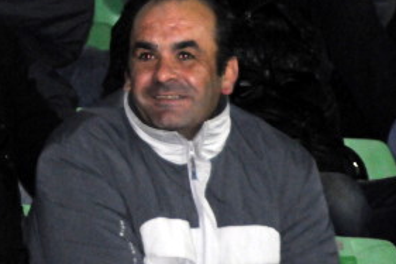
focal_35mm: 560
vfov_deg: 2.5
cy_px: 5
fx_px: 6156
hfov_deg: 3.7
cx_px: 16
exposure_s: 1/250
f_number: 5.6
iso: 3200
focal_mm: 150
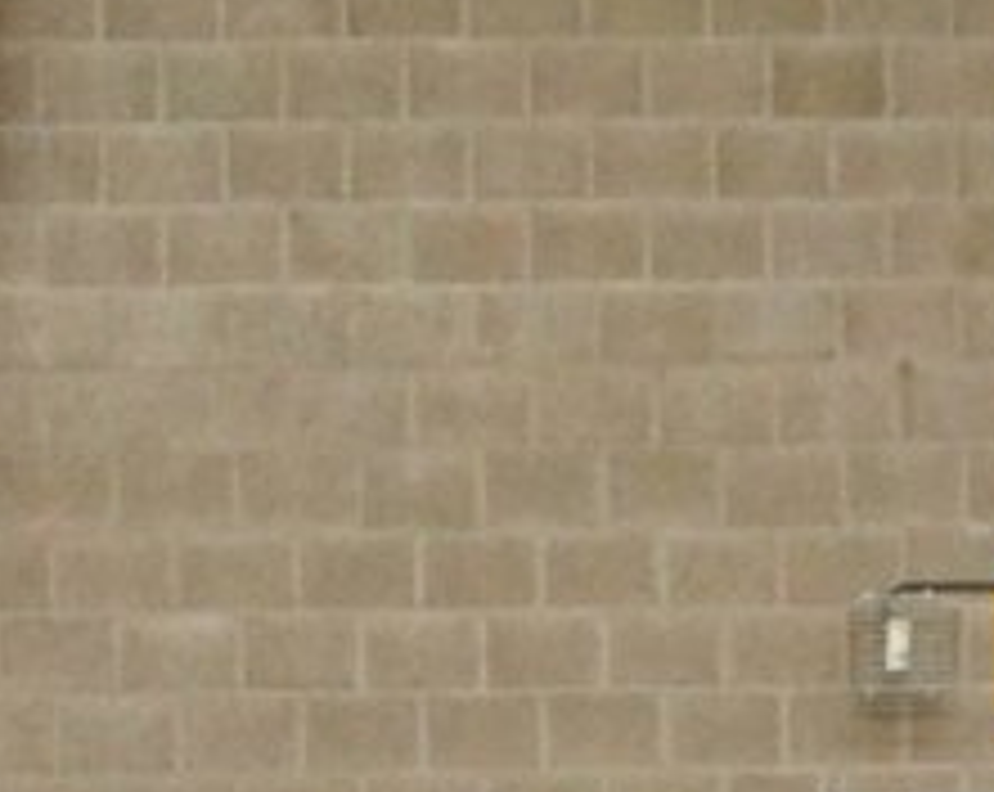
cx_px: -522
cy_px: 1487
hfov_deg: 10.2
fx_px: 5374
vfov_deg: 8.1
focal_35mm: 183
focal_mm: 28
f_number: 2.8
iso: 1600
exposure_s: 1/320
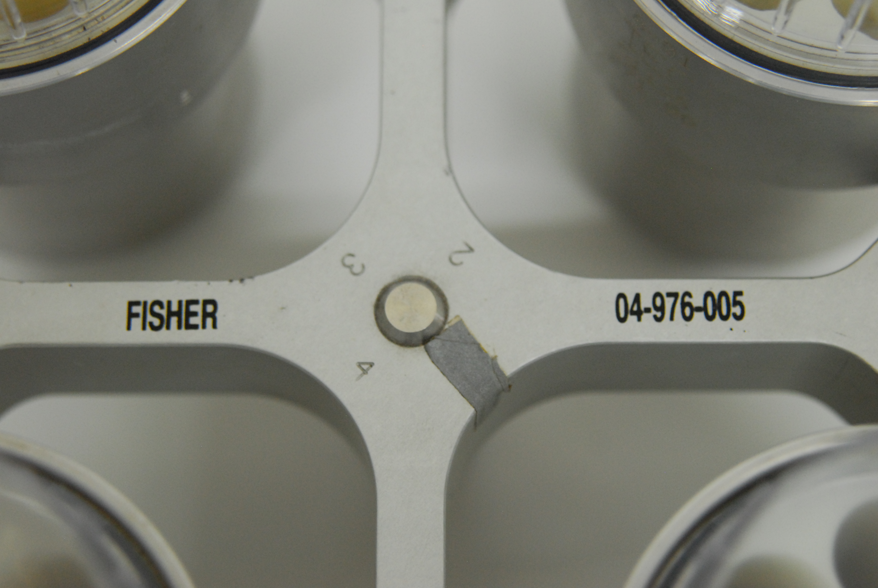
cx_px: 439
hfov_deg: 24.2
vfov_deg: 16.3
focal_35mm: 84
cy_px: 294
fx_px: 2051
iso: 1000
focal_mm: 56
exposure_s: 1/80
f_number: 4
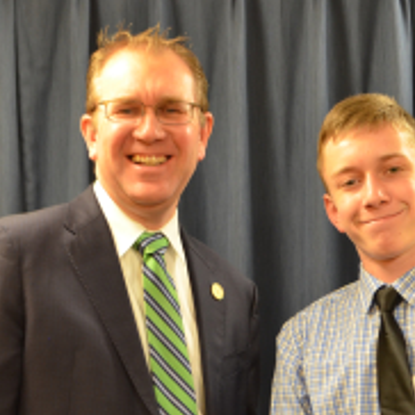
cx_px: 265
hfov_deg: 17.4
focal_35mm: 100
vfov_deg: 17.2
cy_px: 347
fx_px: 1356
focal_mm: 28
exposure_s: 1/15
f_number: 4.5
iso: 560
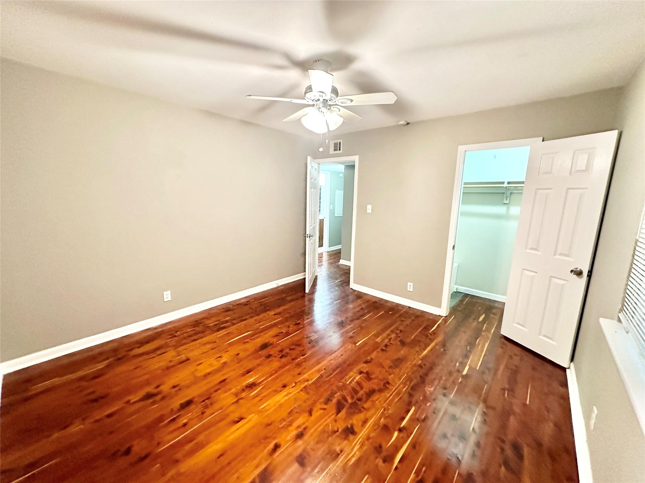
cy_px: 242
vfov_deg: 85.7
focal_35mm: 14
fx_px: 261
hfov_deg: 102.1
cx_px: 322
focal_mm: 2.22
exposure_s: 1/60
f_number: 2.2
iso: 640
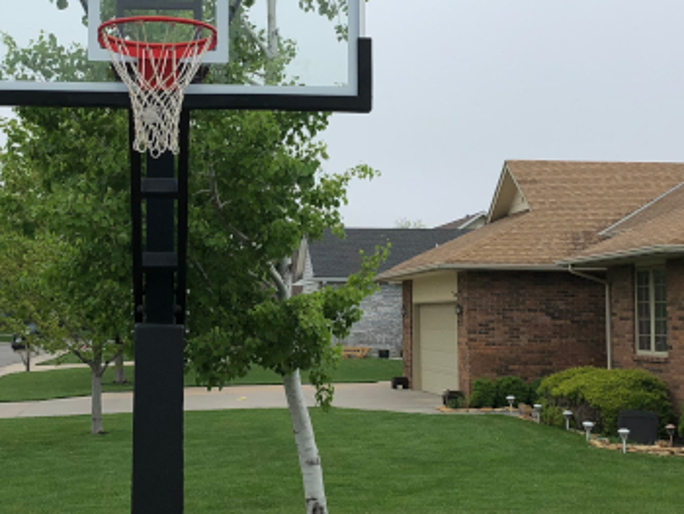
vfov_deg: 22.9
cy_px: 213
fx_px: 1265
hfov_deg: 30.1
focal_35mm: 64
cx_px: 260
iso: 20
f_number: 1.8
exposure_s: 1/384
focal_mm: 3.99
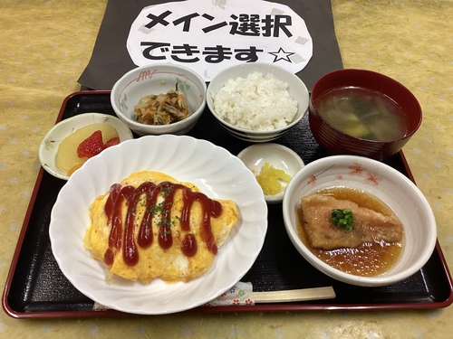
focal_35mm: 31
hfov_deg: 58.4
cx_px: 226
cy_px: 170
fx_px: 406
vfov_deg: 45.4
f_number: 2.4
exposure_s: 1/50
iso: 125
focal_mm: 3.3
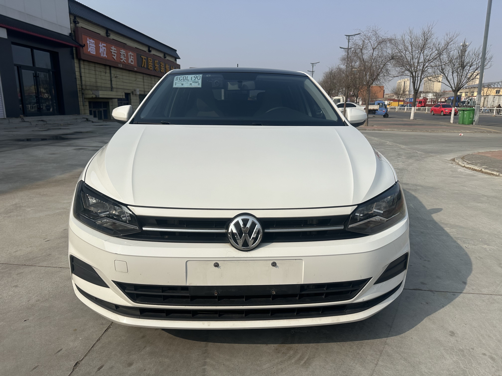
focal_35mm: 24
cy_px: 188
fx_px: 348
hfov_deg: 71.6
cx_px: 251
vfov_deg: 56.8
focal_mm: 6.86
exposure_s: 1/8929
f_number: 1.78
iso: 80
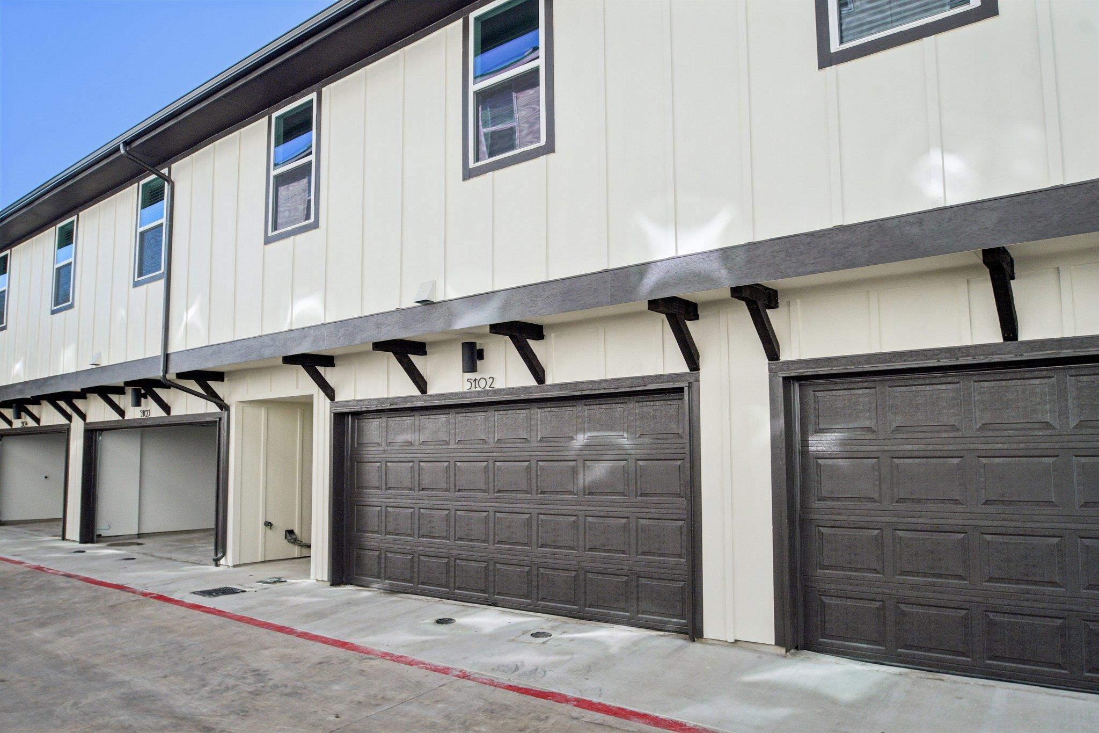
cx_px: 550
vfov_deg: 53.1
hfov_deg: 73.7
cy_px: 366
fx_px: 733
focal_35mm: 24
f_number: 8
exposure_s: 1/800
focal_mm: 16
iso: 400
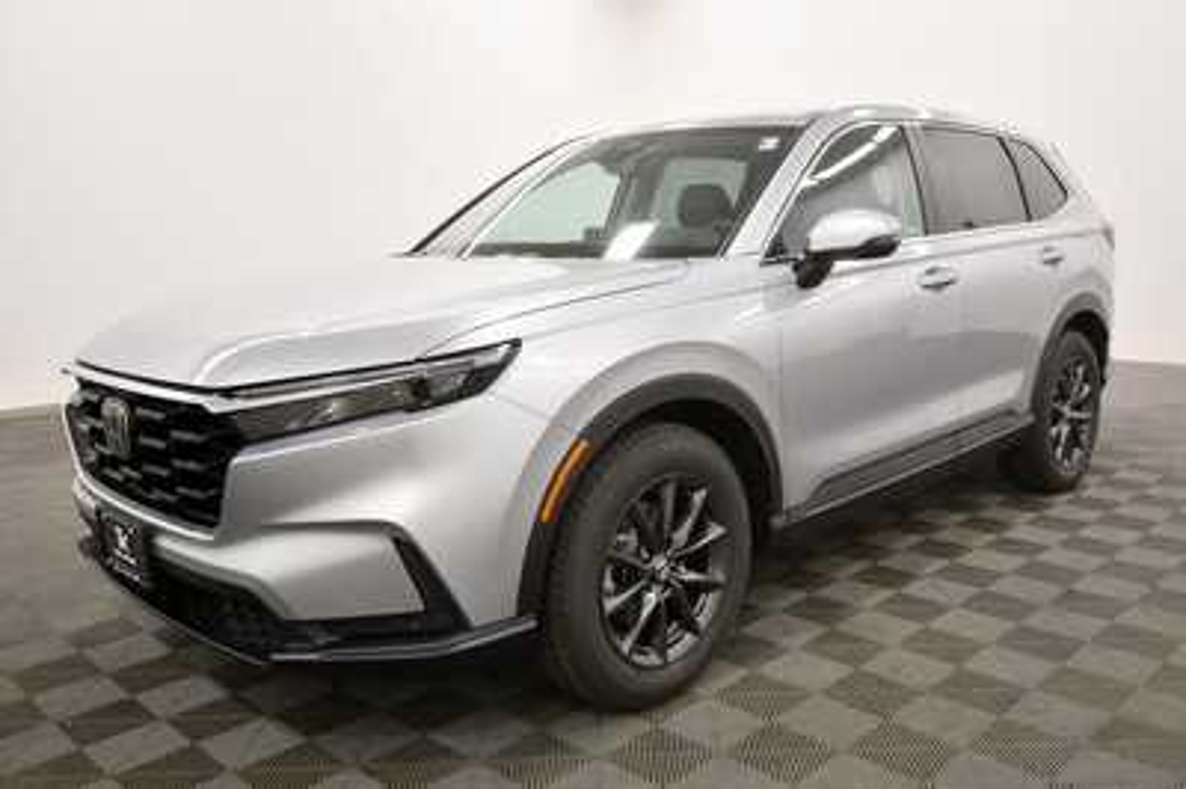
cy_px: 394
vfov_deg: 43.5
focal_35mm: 30
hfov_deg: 62.0
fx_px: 987
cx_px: 593
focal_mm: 20
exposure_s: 1/125
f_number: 5.6
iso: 1000
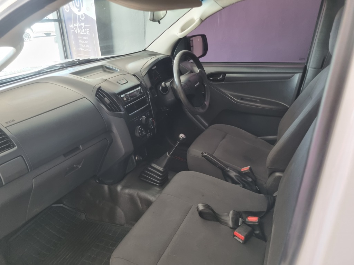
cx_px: 177
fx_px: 266
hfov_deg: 67.3
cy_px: 132
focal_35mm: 26
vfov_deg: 53.1
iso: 320
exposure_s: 1/50
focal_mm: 5.4
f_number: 1.8
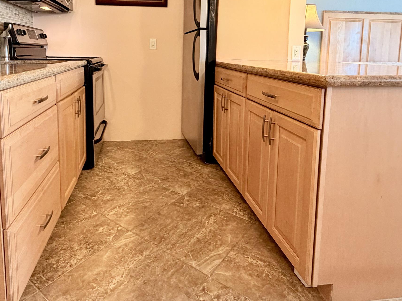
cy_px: 84
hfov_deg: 69.1
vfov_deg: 53.0
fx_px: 290
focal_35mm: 25
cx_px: 173
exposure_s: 1/60
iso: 250
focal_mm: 2.22
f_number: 2.2
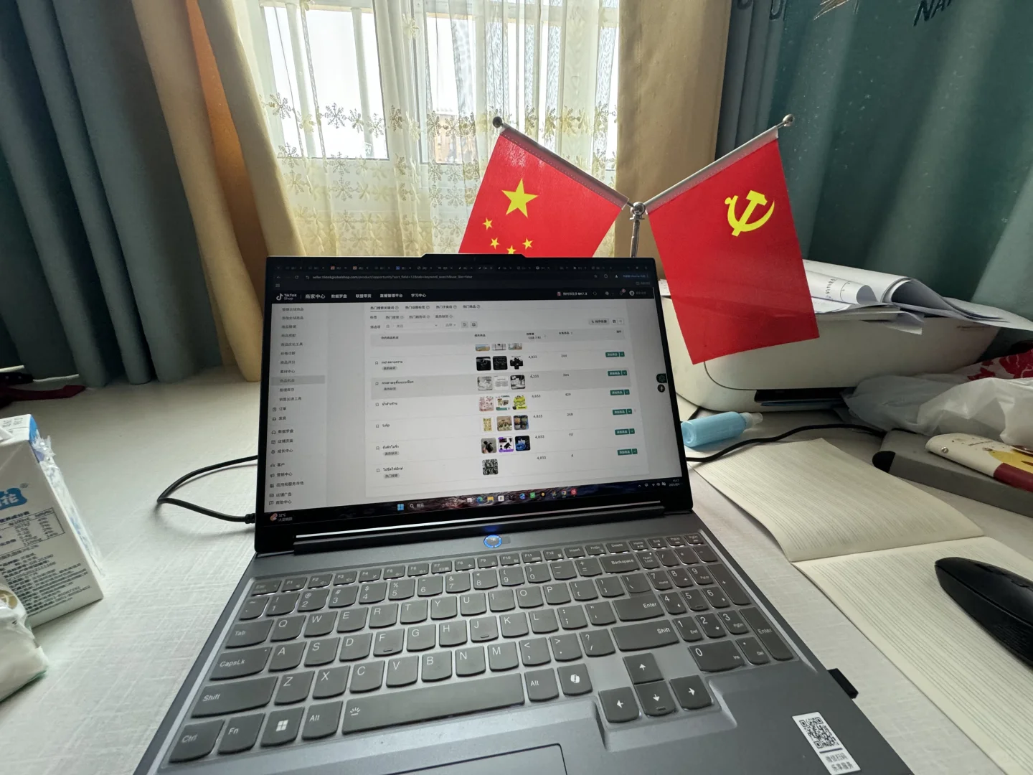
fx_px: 418
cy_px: 388
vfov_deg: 85.7
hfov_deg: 102.1
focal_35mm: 14
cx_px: 516
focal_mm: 2.22
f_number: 2.2
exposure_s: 1/103
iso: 320
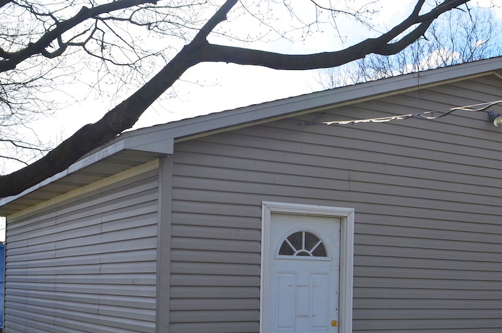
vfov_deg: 23.3
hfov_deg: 34.5
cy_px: 277
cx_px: 369
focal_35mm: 57
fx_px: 793
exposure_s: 1/125
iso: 140
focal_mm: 22
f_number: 11
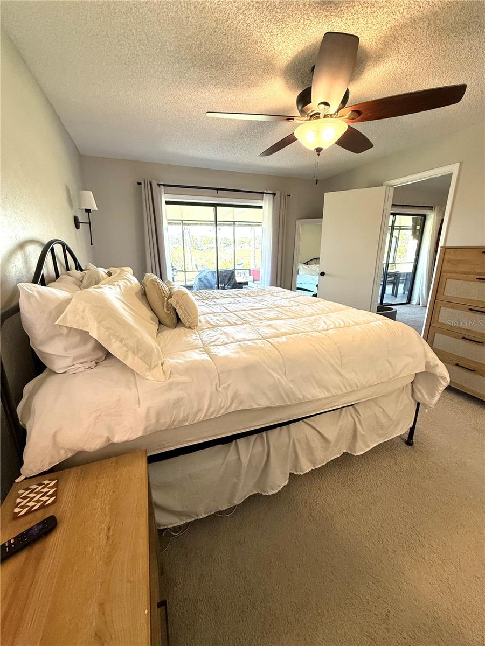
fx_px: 262
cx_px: 242
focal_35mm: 14
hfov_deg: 85.7
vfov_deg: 102.1
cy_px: 323
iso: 250
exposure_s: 1/120
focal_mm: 2.22
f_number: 2.2
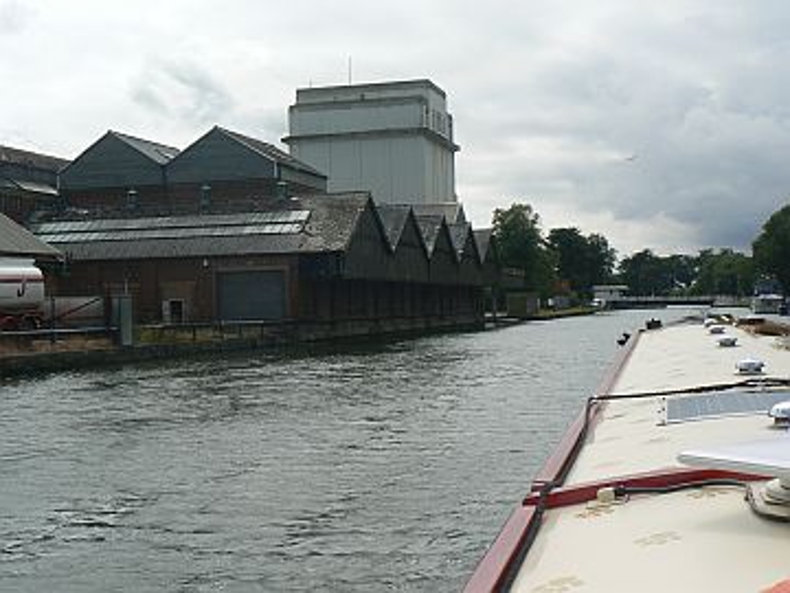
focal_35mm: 54
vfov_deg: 27.0
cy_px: 296
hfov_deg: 35.5
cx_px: 395
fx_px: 1232
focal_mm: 8.9
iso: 80
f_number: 7.1
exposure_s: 1/400
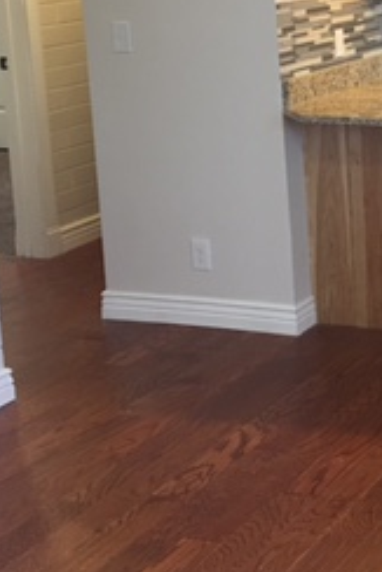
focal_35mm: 79
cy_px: 136
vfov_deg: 25.3
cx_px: 593
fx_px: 1256
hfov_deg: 15.7
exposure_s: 1/15
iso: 32
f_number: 2.2
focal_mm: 4.15
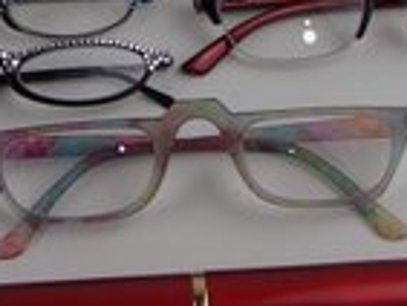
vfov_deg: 16.2
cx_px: 204
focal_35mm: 90
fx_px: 1059
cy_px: 36
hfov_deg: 21.8
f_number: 4.7
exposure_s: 1/160
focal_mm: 6.64
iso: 160
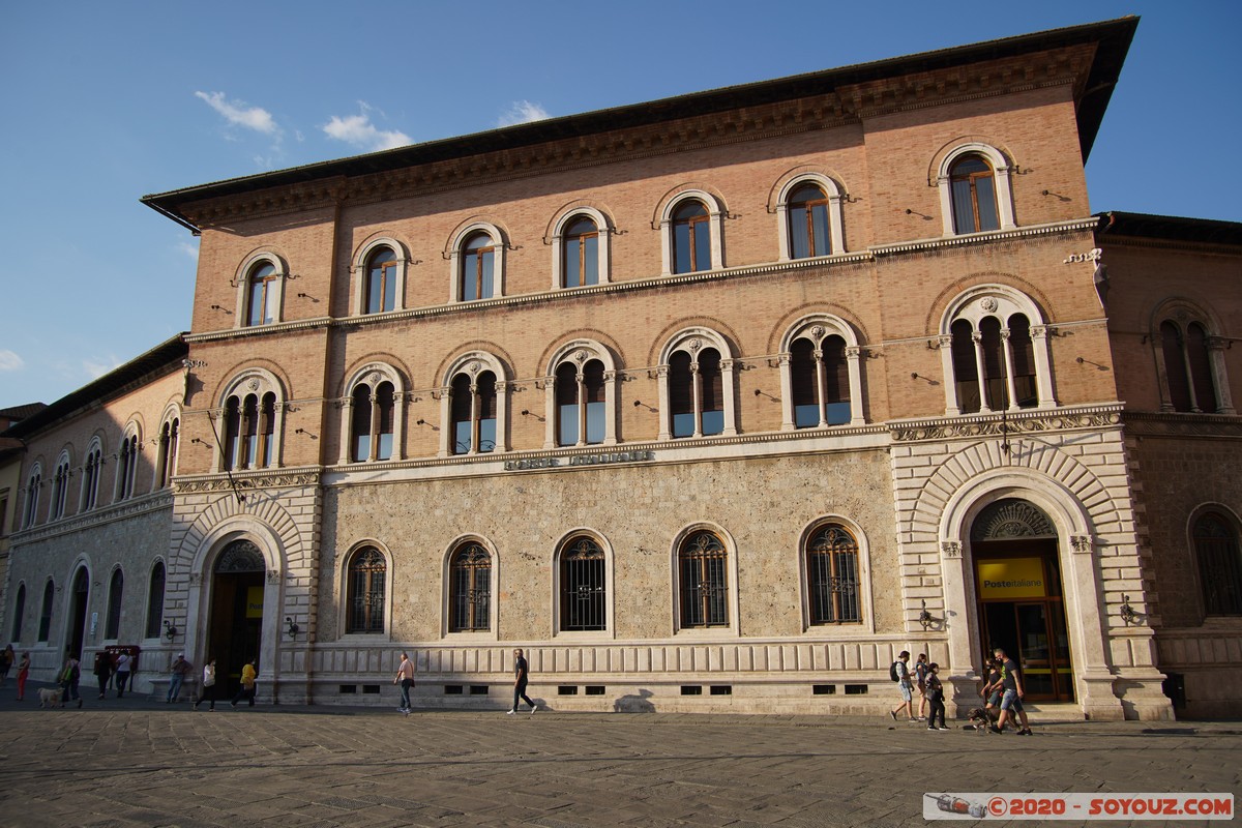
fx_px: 931
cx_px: 621
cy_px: 414
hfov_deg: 67.4
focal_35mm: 27
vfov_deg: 47.9
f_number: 8
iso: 100
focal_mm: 27
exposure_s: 1/200
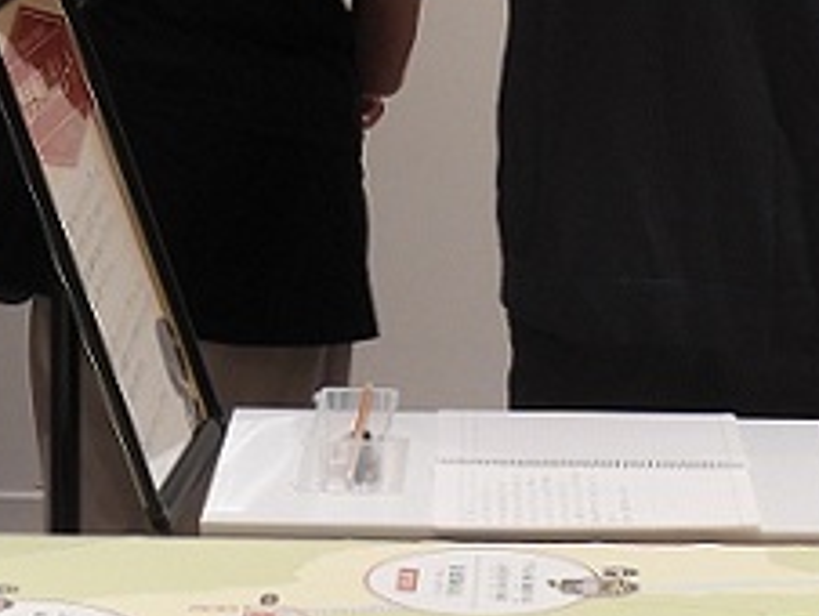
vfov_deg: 7.8
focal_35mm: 188
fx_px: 4453
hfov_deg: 10.5
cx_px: 210
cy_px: -210
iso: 180
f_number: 4
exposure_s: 1/30
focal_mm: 8.1
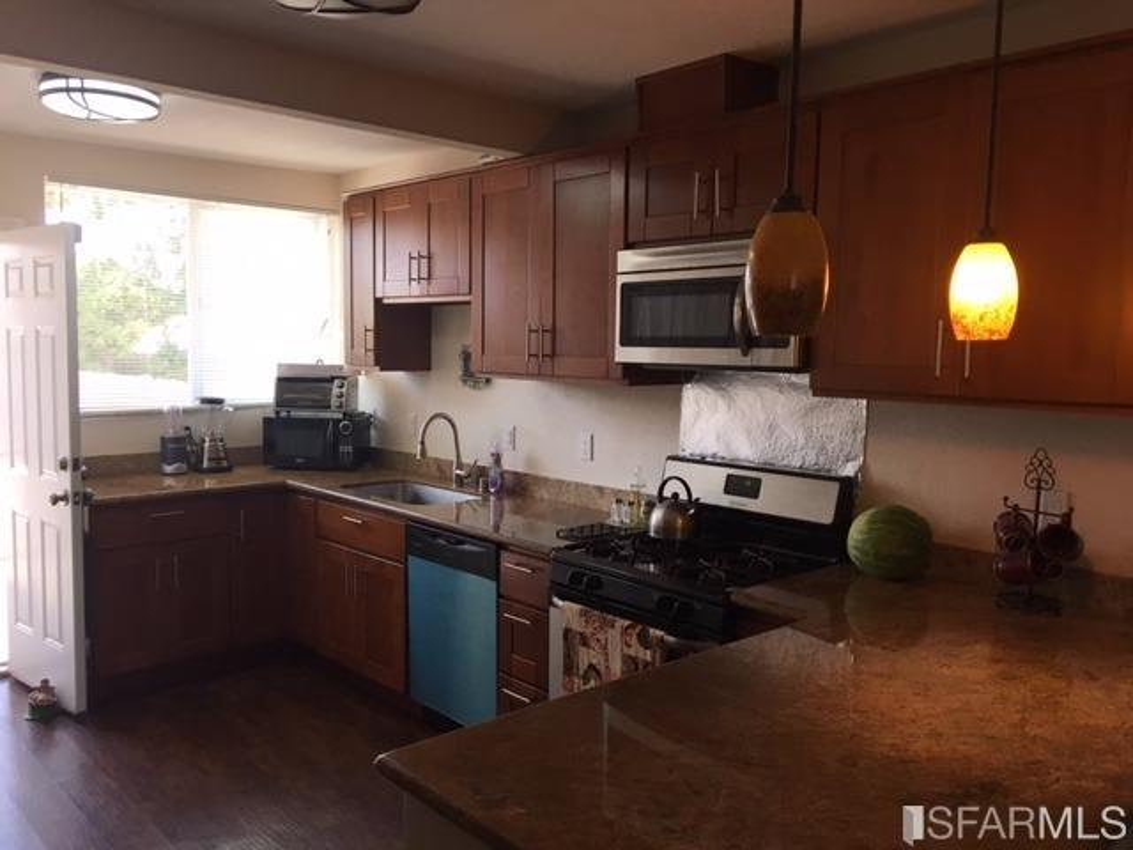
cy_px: 425
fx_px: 949
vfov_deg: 48.2
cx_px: 566
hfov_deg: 61.7
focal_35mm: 29
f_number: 2.2
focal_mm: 4.15
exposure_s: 1/30
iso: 32
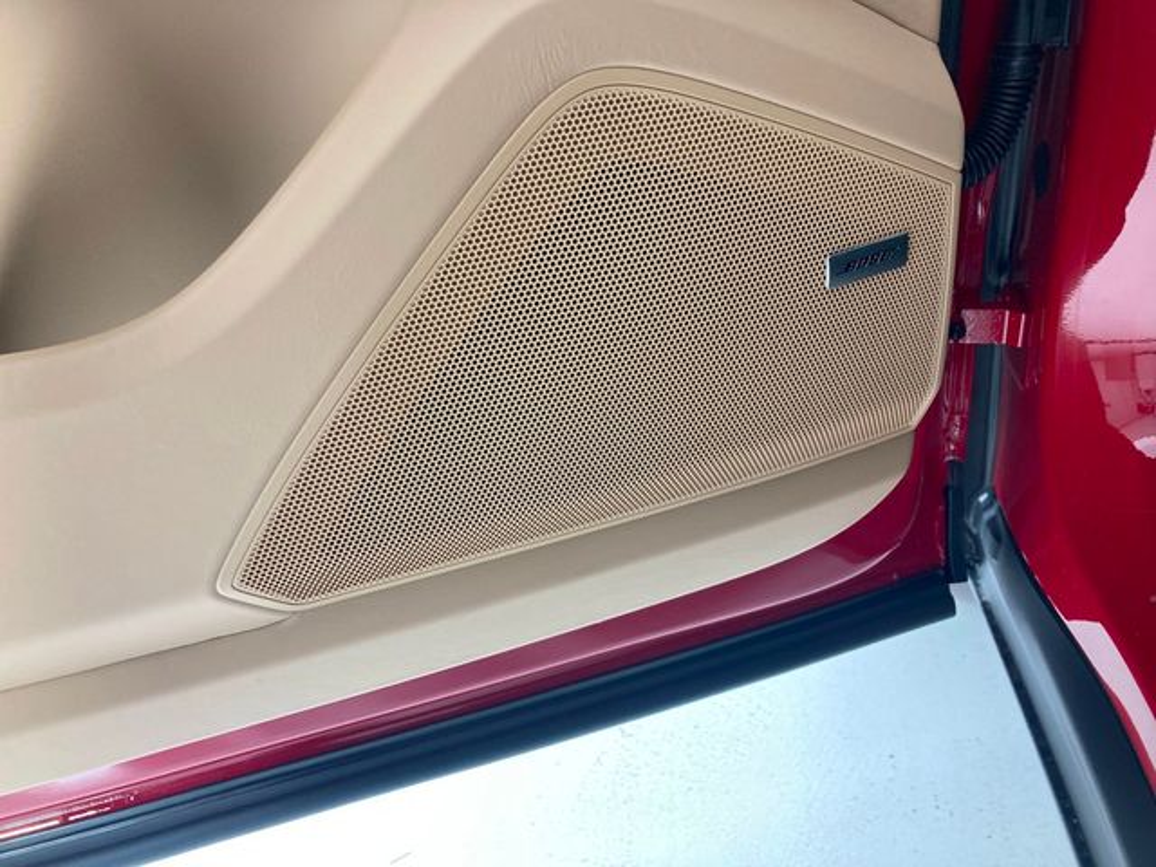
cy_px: 434
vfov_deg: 49.7
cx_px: 578
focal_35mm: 28
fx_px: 935
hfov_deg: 63.4
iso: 64
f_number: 1.8
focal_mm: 3.99
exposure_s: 1/60
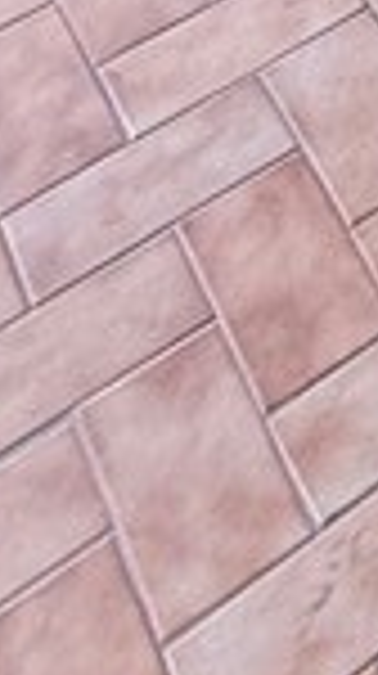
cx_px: 1112
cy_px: -1040
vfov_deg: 13.5
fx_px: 1859
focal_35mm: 104
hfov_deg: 9.3
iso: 50
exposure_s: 1/108
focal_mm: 2.22
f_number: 2.2
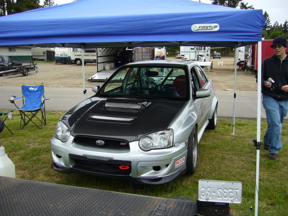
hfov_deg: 52.6
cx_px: 144
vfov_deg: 40.7
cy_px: 108
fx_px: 291
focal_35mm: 35
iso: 100
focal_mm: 5.8
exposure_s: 1/250
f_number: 2.8
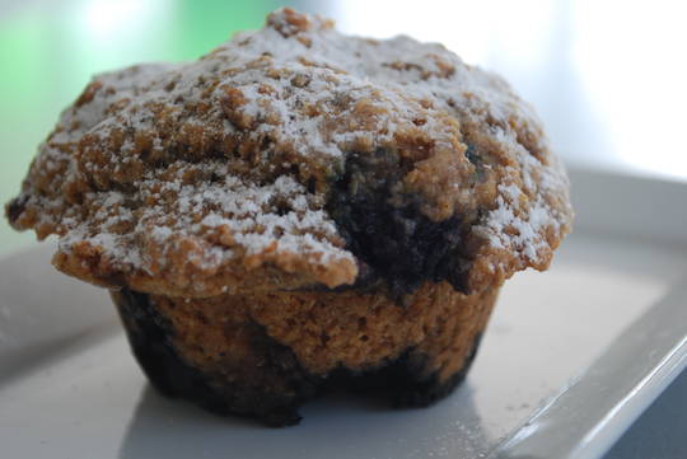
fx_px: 1576
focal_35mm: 82
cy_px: 230
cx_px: 344
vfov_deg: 16.6
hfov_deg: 24.6
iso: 400
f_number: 5.6
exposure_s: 1/50
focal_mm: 55
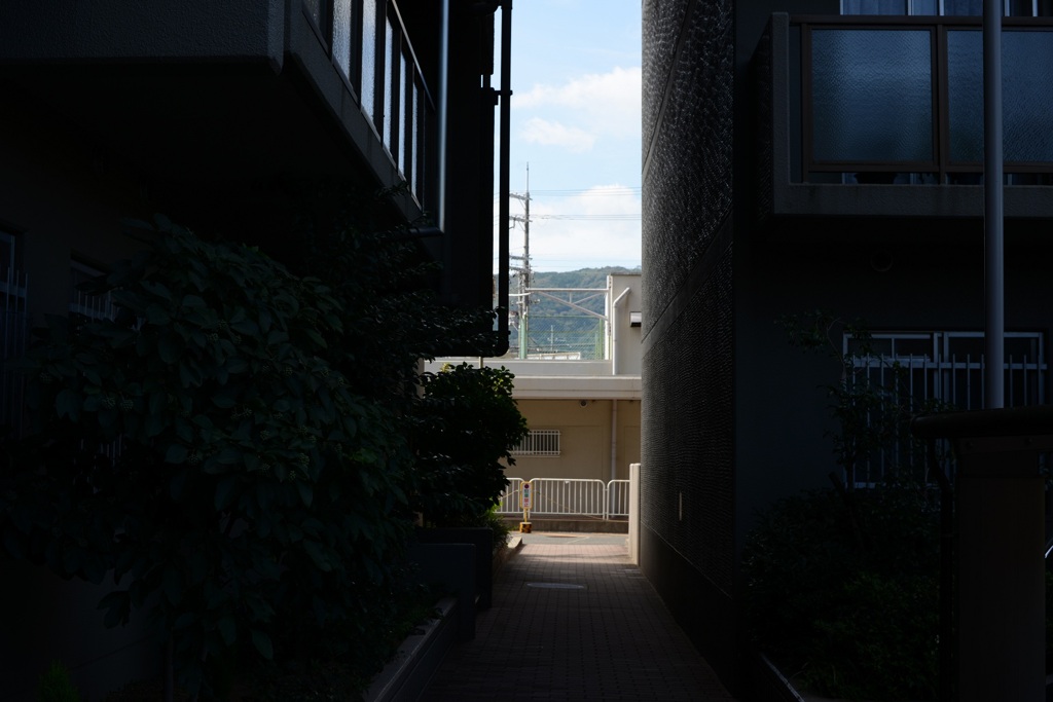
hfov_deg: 39.6
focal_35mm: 50
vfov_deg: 27.0
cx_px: 526
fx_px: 1463
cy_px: 351
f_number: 8
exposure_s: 1/160
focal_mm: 50
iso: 100
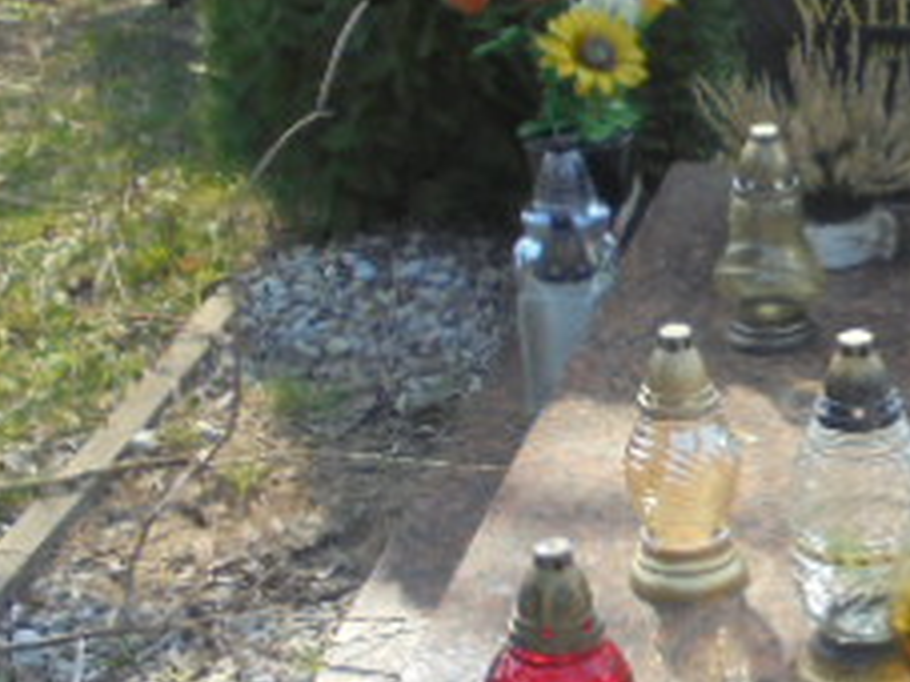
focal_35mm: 96
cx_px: 1211
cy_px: 441
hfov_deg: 18.8
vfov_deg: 15.4
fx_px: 2522
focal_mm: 6.1
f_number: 4
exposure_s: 1/250
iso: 100
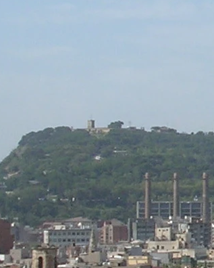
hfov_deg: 8.4
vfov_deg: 10.7
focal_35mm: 180
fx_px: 1425
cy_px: 82
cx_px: 342
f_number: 5.6
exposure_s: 1/326
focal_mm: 5.8
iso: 100
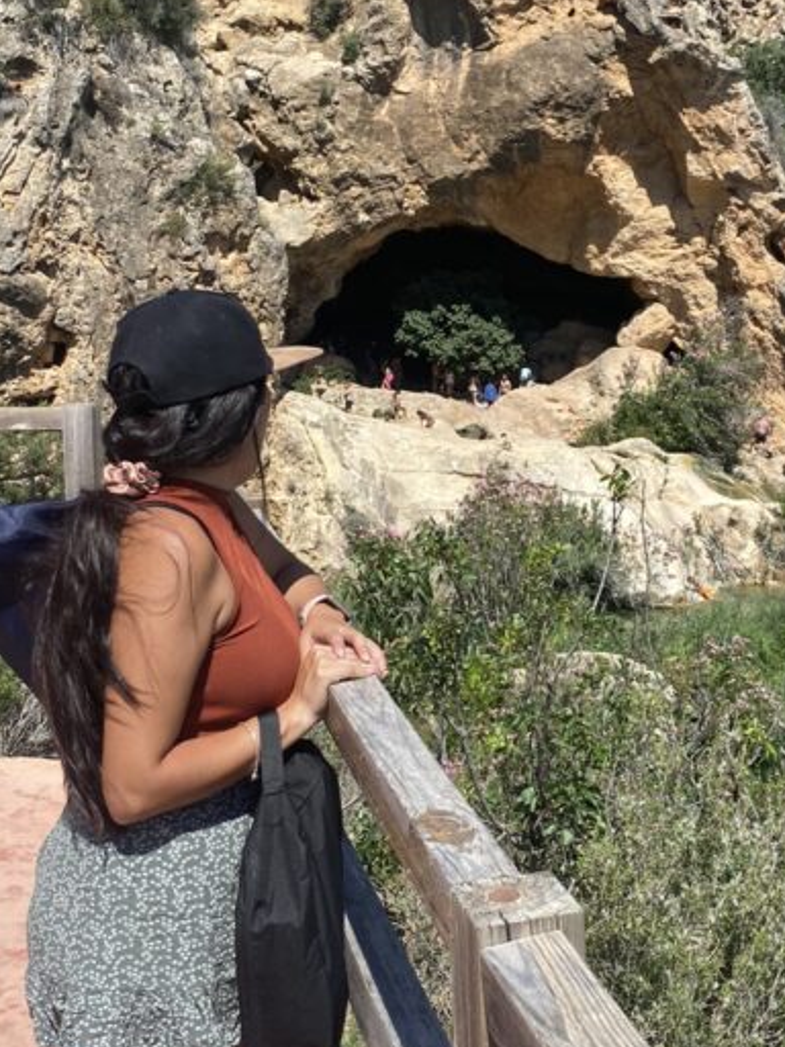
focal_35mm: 52
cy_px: 505
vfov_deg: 36.8
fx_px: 1572
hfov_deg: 27.9
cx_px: 487
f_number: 1.8
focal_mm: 4.25
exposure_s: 1/2513
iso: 32
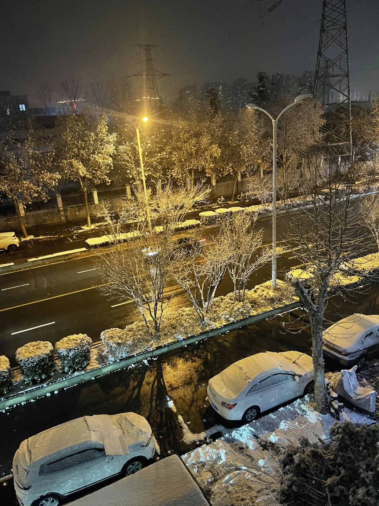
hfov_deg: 53.1
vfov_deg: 67.3
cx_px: 190
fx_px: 380
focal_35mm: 26
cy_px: 253
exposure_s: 1/25
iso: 800
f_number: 1.6
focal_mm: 5.1
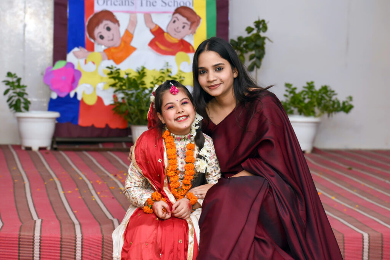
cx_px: 195
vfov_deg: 13.0
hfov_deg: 19.5
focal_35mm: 105
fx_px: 1138
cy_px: 130
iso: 1000
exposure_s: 1/100
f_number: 5.6
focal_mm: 70
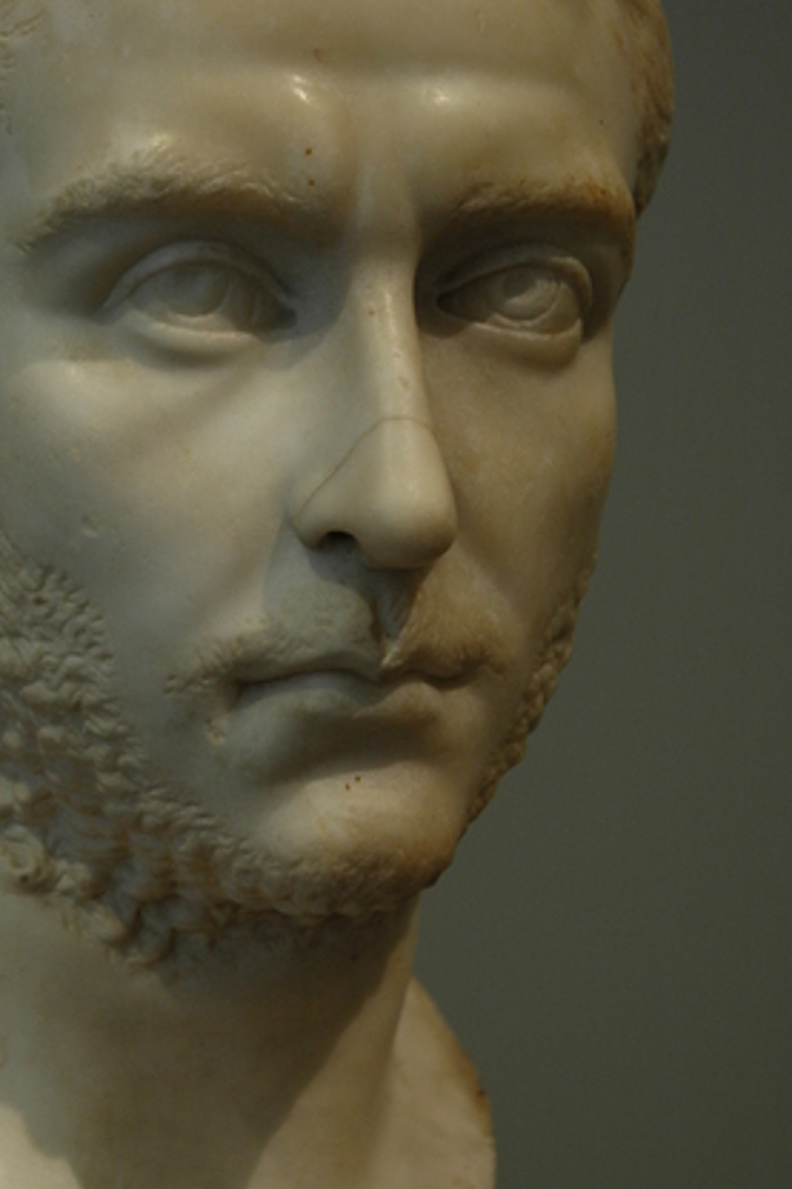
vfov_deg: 25.1
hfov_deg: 16.8
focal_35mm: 81
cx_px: 294
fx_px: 2675
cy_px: 542
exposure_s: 1/80
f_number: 4.2
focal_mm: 34
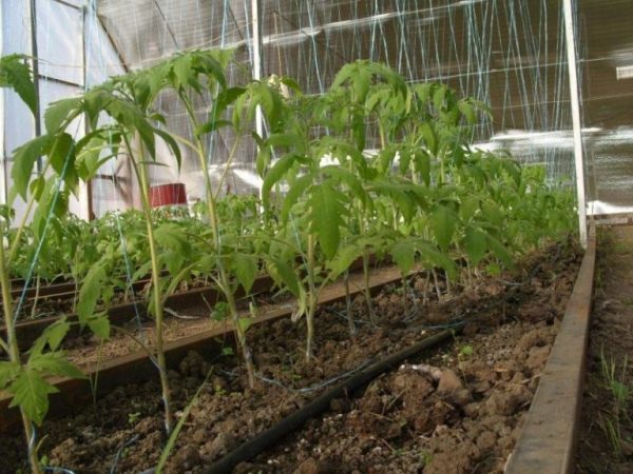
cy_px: 237
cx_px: 316
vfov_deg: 40.7
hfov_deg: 52.6
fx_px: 640
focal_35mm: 35
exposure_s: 1/350
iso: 80
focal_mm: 7.8
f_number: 5.3
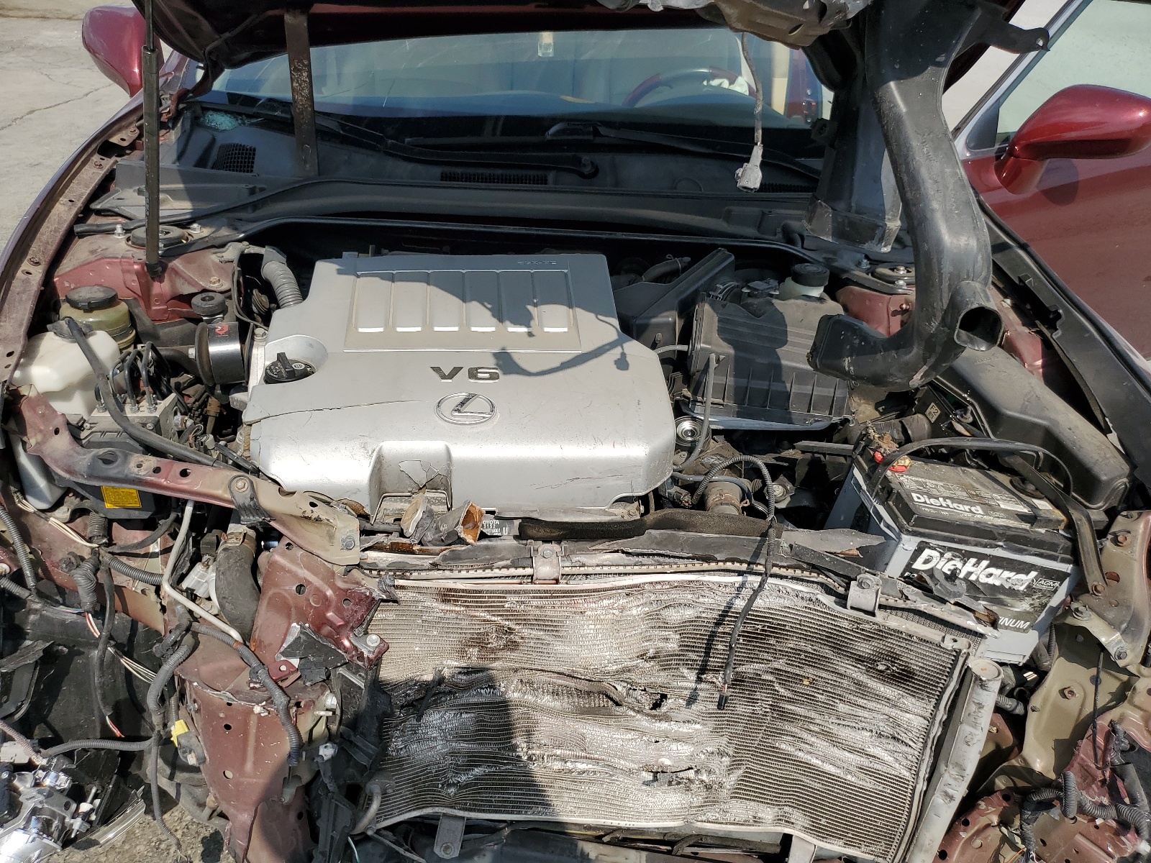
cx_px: 576
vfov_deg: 53.1
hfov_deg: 67.3
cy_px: 432
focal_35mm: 26
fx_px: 865
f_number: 1.5
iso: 50
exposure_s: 1/5000
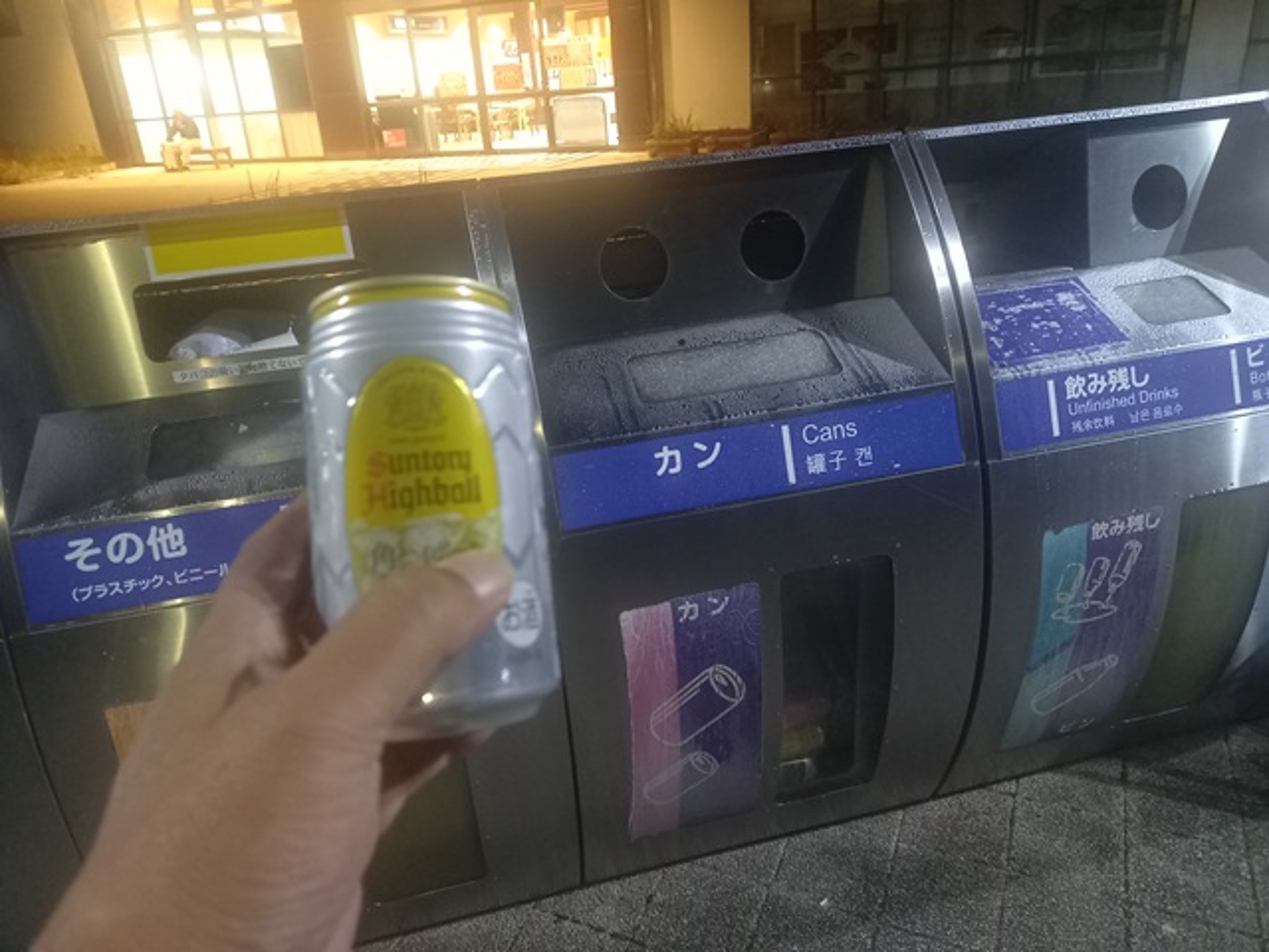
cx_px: 634
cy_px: 476
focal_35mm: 25
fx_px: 916
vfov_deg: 54.9
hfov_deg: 69.4
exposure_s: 1/20
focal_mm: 4.65
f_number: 1.8
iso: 1000
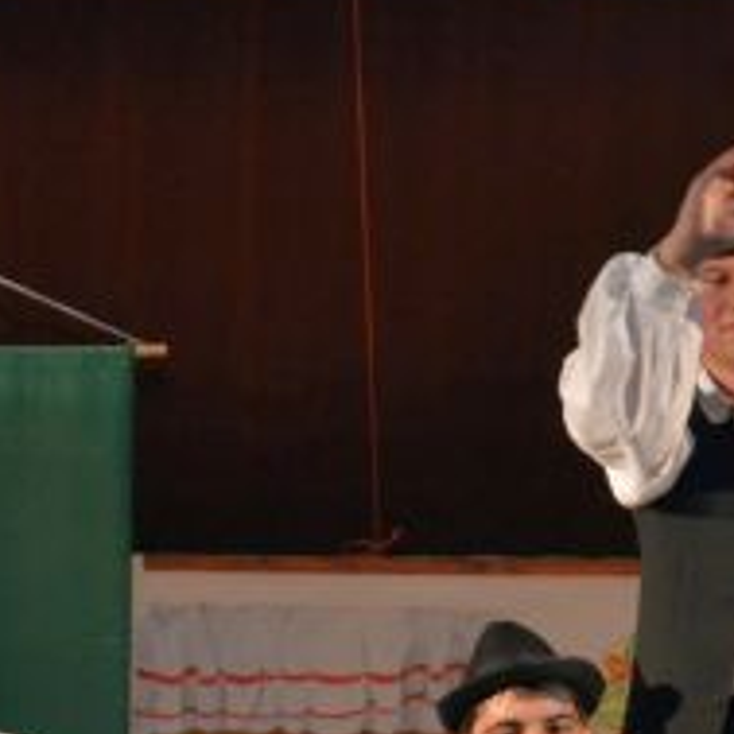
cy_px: 654
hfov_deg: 4.4
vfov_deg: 4.4
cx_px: 951
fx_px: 9548
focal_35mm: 398
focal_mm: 92
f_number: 4.5
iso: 3200
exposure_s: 1/125
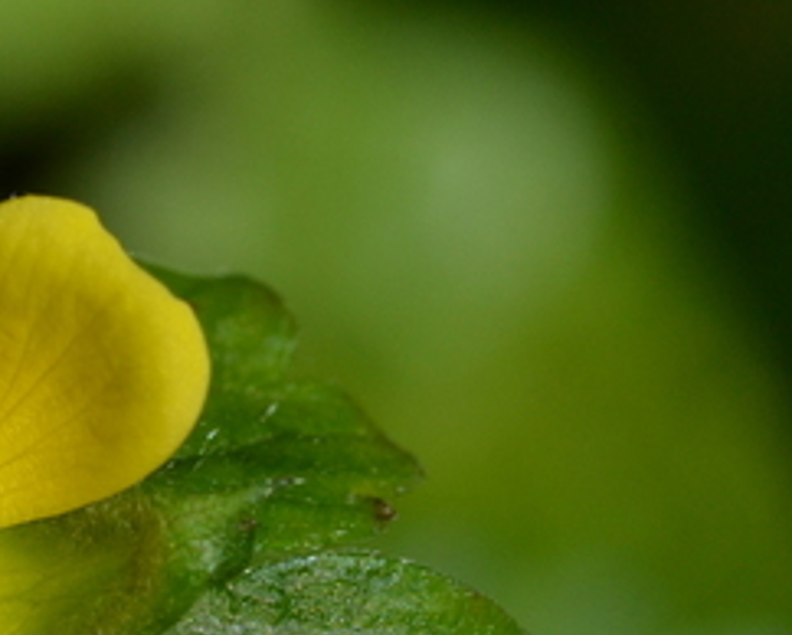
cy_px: 486
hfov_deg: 4.9
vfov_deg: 3.9
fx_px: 9279
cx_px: -209
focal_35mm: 396
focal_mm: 85
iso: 400
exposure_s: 1/800
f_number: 13
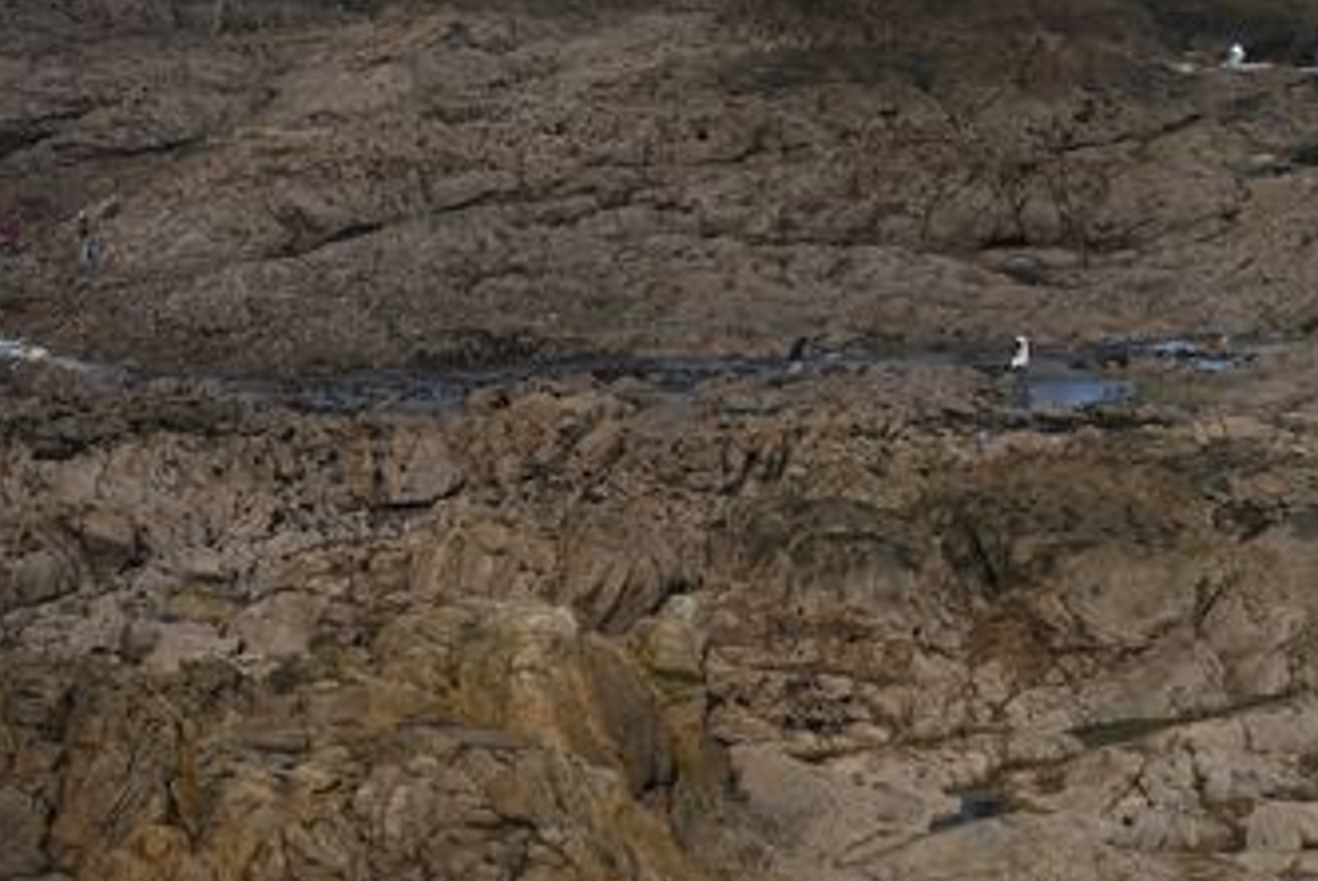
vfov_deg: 8.7
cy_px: -20
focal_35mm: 158
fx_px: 5789
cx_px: 389
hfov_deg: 13.0
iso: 64
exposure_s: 1/500
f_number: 7.1
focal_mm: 50
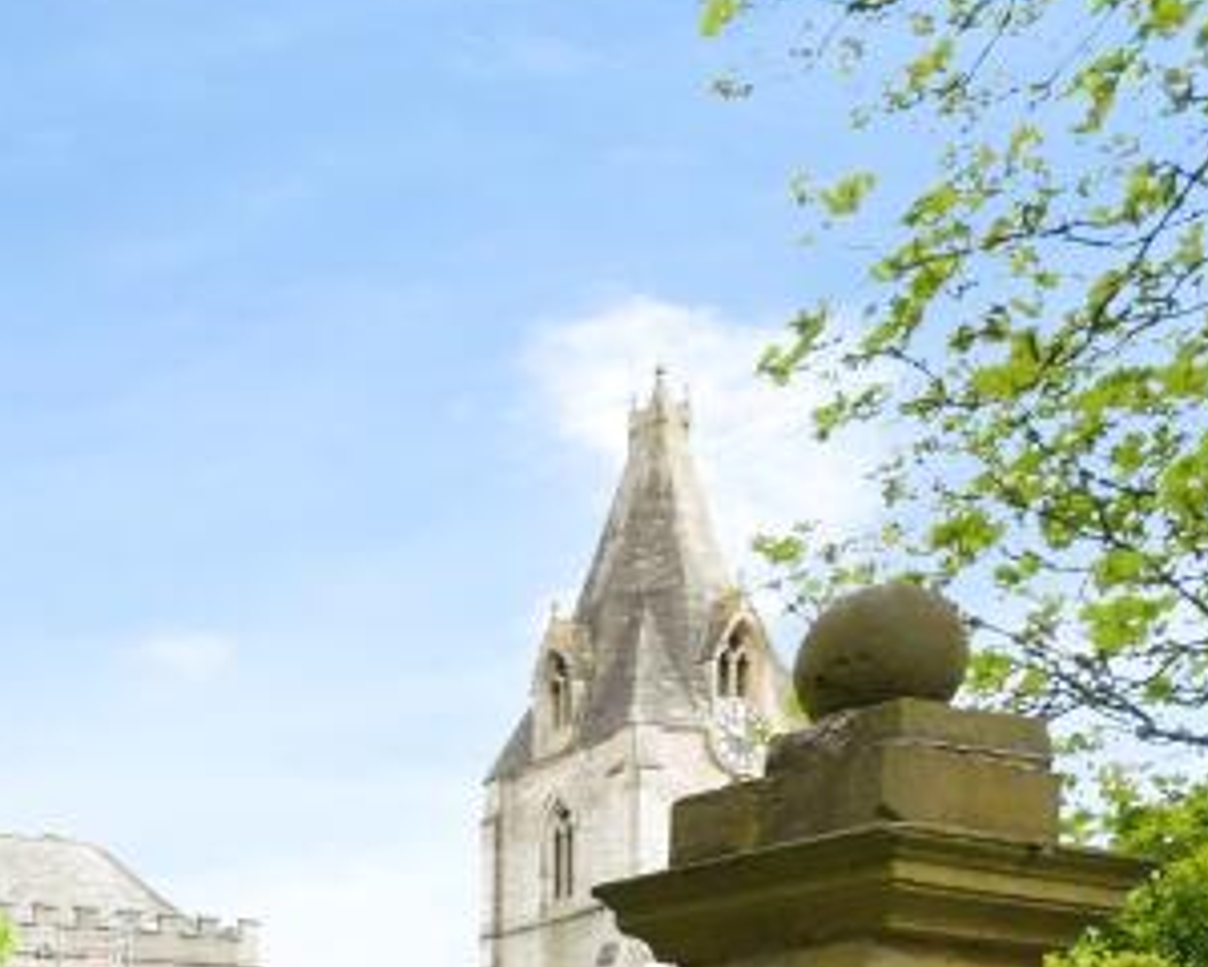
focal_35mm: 48
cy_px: 1251
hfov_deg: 33.4
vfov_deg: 26.7
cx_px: -149
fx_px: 1716
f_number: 8
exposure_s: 1/320
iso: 400
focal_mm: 10
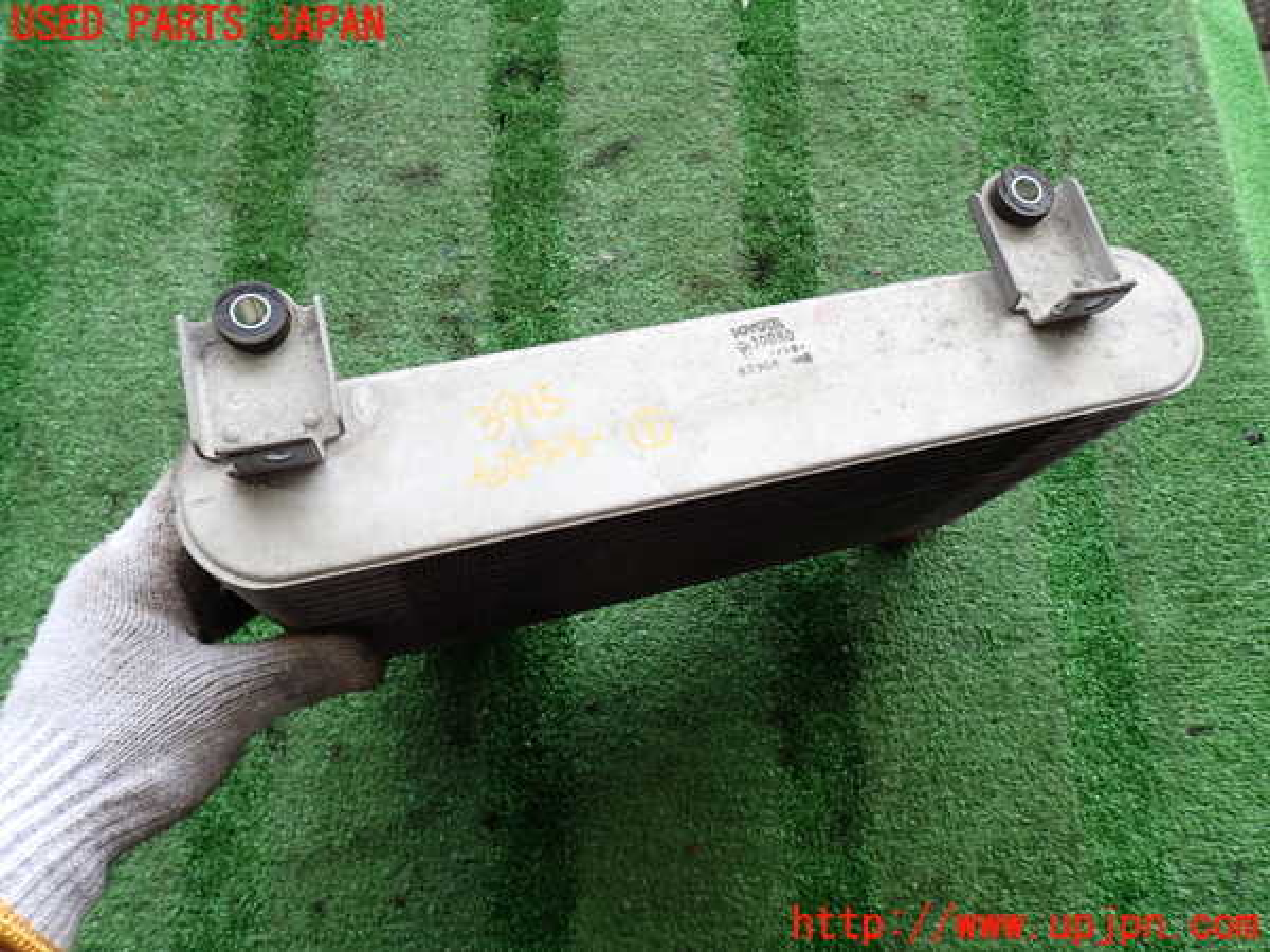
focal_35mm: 25
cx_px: 635
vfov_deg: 54.9
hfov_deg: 69.4
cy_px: 476
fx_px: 917
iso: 100
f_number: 2.8
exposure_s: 1/80
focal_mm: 4.5
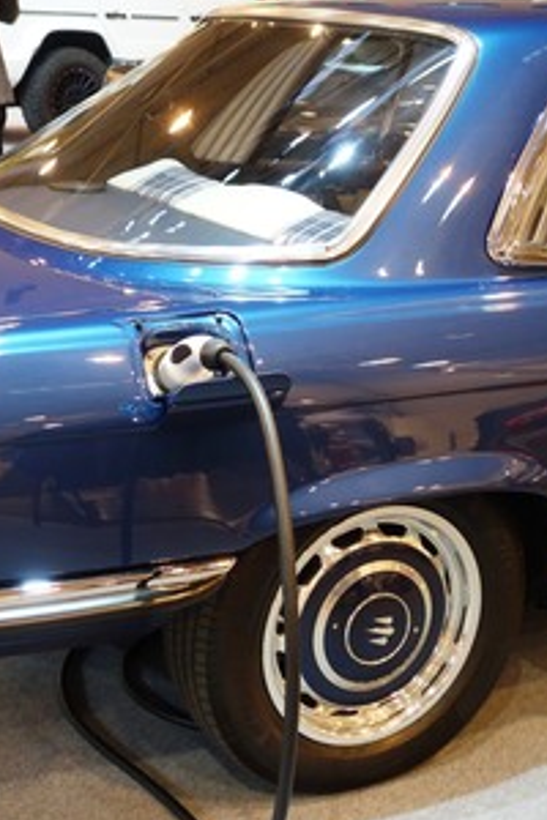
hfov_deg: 22.6
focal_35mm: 60
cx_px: 297
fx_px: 1367
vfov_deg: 33.2
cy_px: 525
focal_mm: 16.59
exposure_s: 1/50
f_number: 3.2
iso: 800
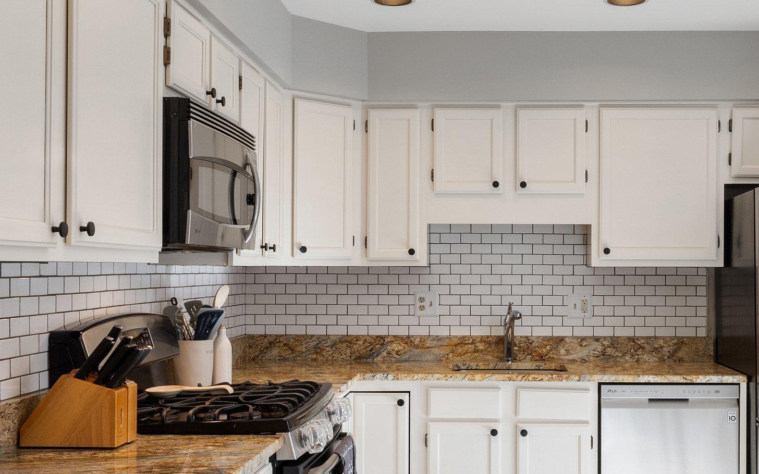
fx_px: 889
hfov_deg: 45.3
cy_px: 300
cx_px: 525
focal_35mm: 43
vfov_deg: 29.7
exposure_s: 1/30
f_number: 8
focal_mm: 20
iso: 800
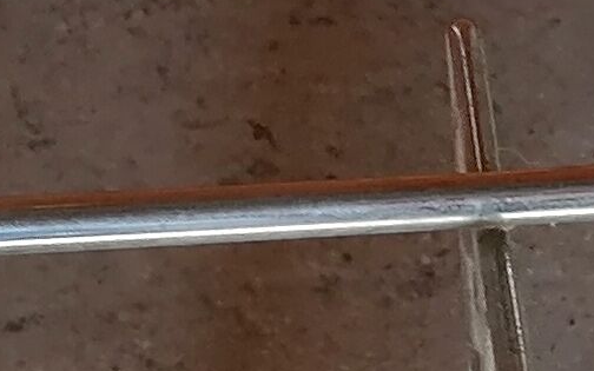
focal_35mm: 227
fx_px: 3675
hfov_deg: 8.7
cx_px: 1195
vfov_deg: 5.6
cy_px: 870
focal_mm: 4.75
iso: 50
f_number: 1.8
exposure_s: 1/112
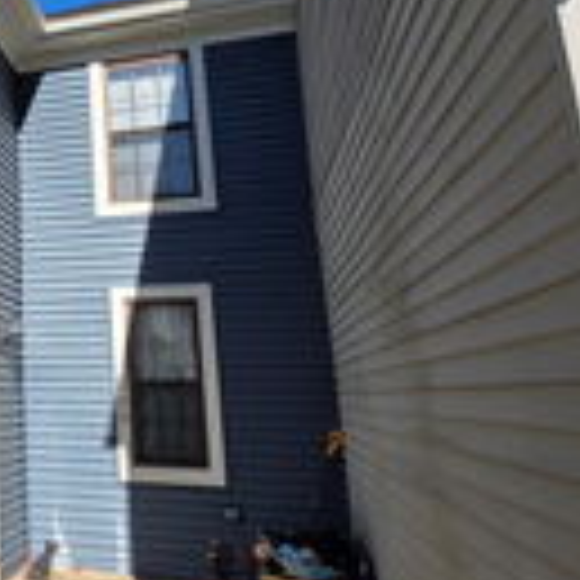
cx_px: -74
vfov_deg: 43.5
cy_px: 216
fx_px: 720
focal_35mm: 38
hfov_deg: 36.4
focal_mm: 2.2
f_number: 1.9
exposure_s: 1/1700
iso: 40
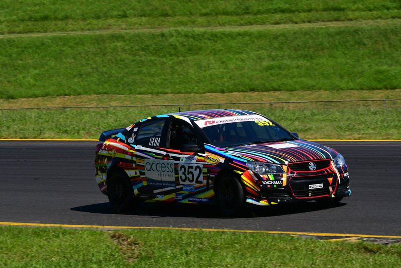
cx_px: 200
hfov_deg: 6.9
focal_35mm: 300
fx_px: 3343
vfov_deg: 4.6
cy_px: 134
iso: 320
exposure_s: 1/640
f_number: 11
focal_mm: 200
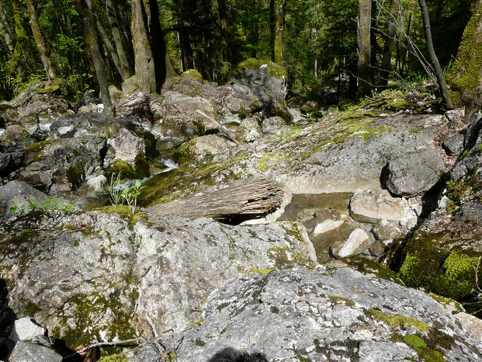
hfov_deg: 51.3
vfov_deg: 39.7
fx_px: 501
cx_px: 241
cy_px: 181
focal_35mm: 36
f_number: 5.6
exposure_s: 1/200
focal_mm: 4.6
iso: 100
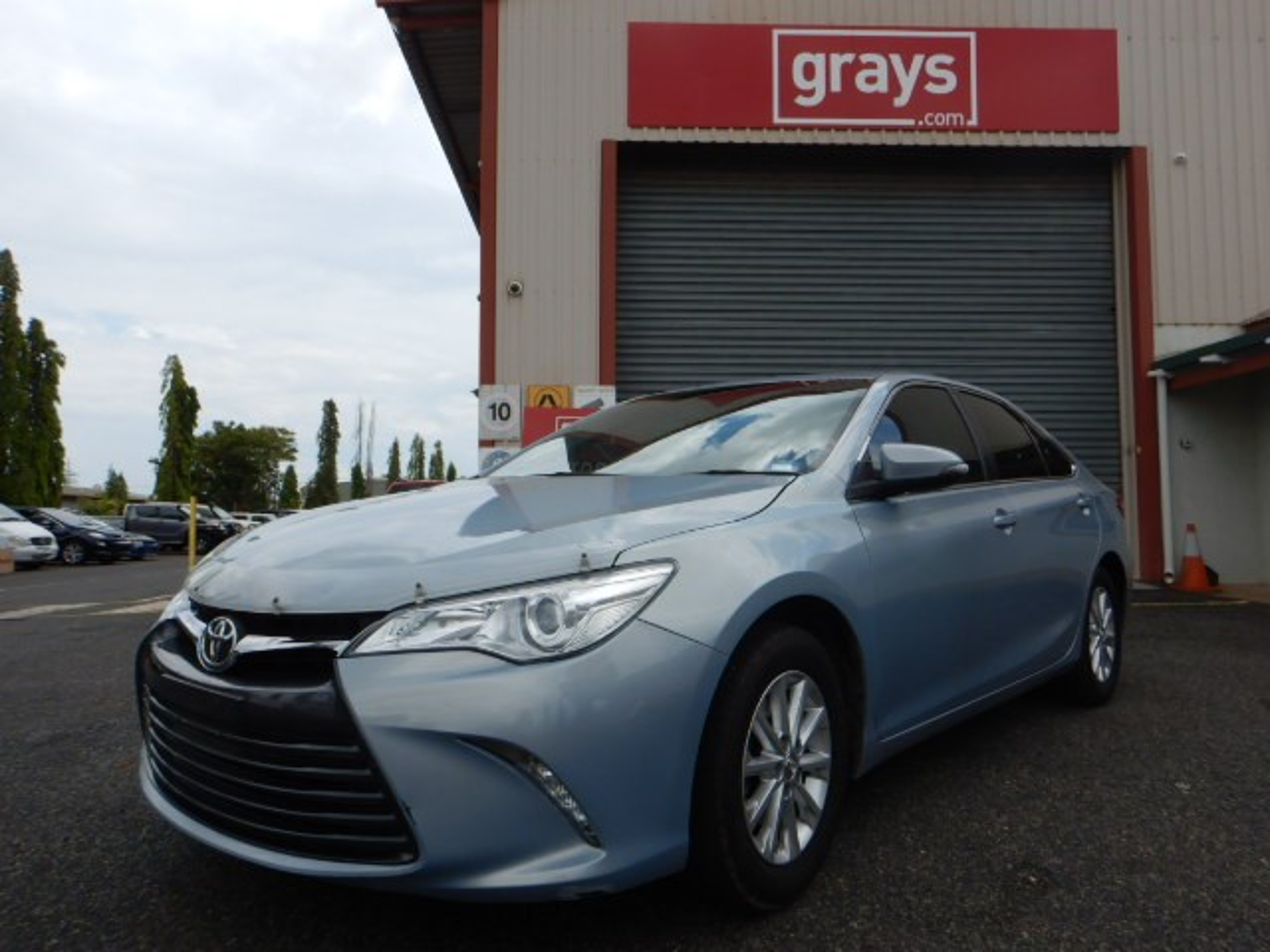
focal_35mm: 24
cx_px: 635
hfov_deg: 71.6
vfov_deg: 56.8
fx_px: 881
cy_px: 476
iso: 125
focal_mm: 4.3
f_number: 4.1
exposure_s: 1/1250
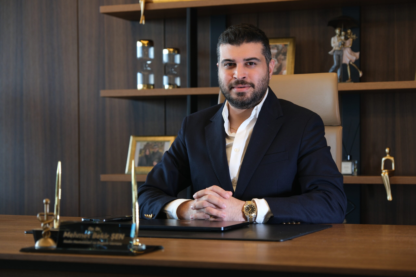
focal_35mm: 83
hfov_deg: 24.5
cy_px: 138
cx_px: 208
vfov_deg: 16.5
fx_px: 959
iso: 320
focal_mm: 55
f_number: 2.8
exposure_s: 1/100
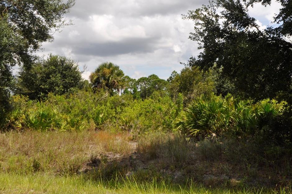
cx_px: 139
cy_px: 96
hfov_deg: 42.8
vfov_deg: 29.1
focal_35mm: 46
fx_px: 372
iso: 200
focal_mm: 28
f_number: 13
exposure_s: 1/200
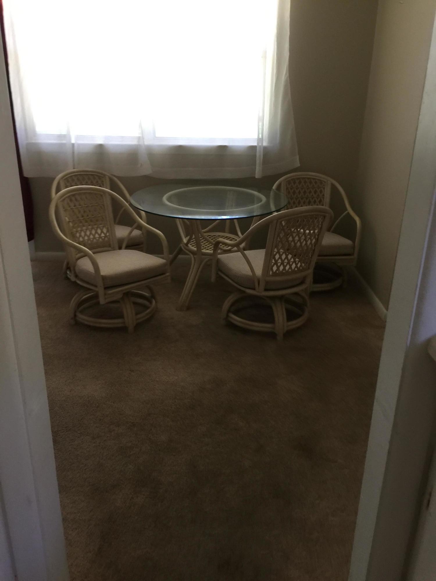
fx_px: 487
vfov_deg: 61.7
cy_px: 290
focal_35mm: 29
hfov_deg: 48.2
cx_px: 218
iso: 40
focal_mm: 4.15
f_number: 2.2
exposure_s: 1/15
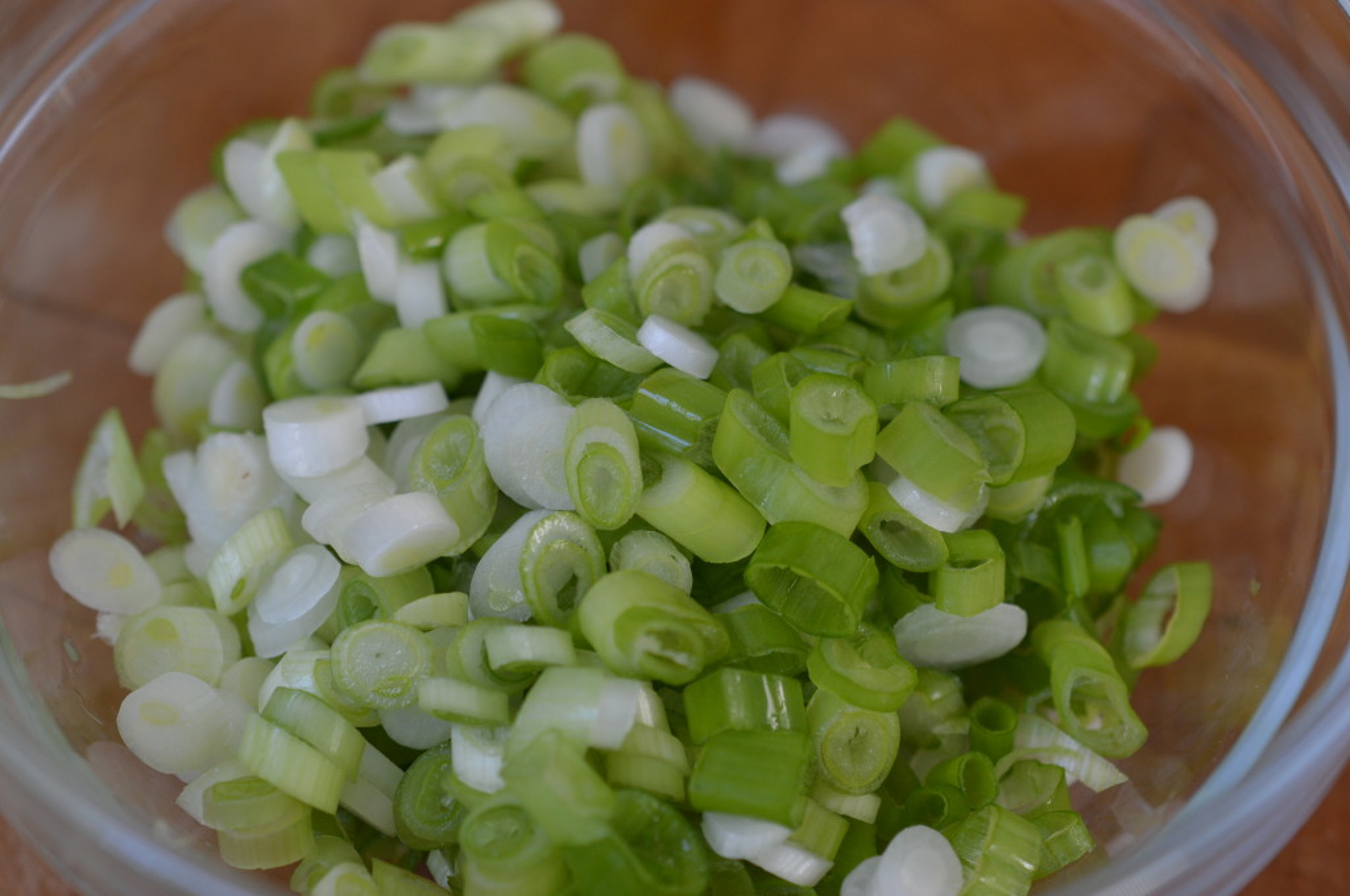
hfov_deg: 33.4
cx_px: 675
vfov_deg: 22.6
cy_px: 448
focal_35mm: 60
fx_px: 2247
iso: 400
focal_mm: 40
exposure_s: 1/100
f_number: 5
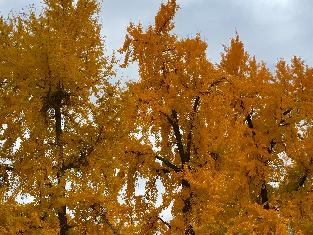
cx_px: 158
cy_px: 197
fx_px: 570
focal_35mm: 63
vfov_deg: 22.9
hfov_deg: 30.7
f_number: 2.2
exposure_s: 1/33
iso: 25
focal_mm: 4.15
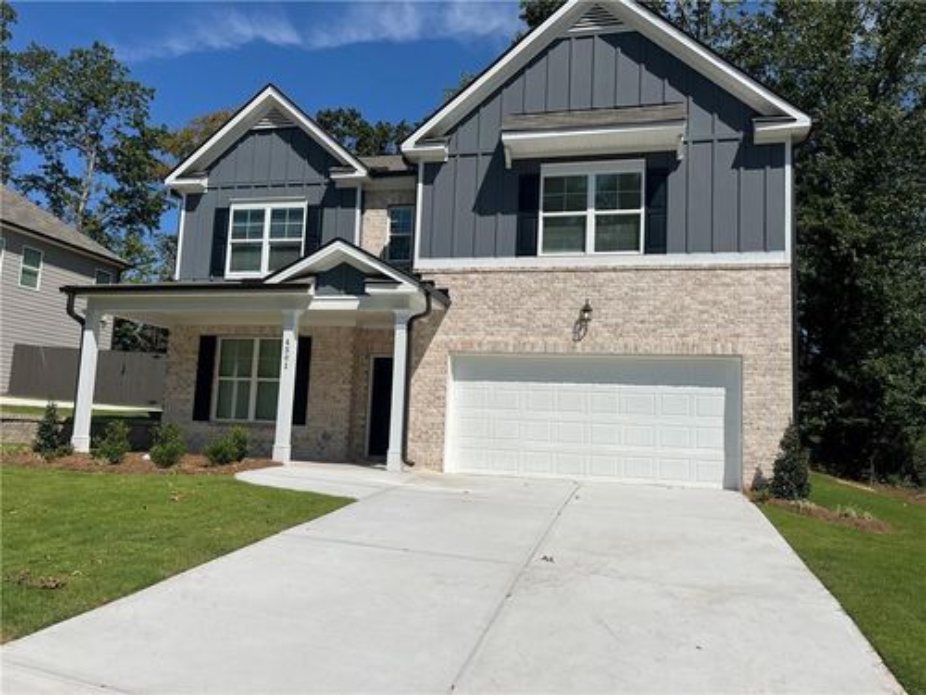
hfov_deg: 67.3
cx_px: 463
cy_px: 348
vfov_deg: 53.1
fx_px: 696
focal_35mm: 26
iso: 50
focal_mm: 5.1
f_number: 1.6
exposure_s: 1/7874
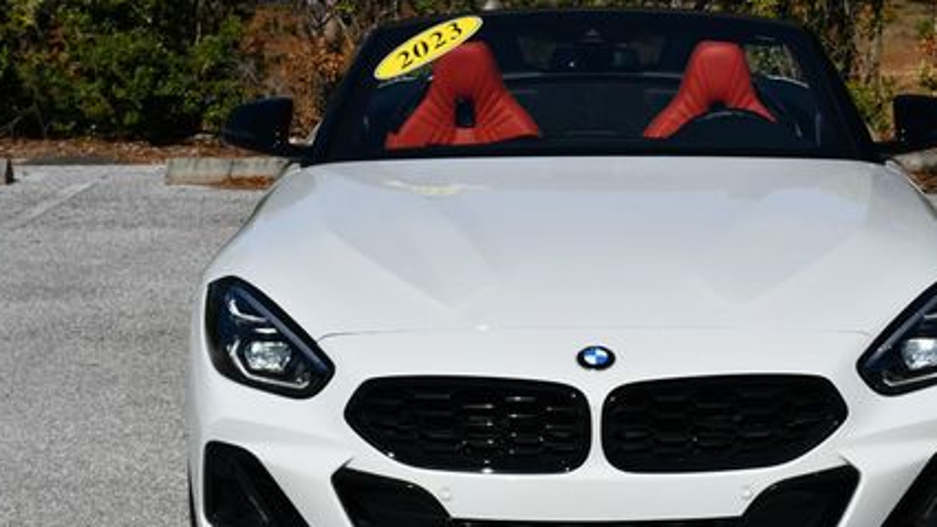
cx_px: 608
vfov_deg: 10.1
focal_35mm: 120
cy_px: 278
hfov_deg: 17.8
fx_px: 2981
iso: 100
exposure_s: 1/400
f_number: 10
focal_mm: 38
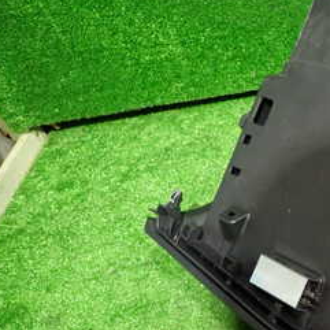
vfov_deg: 30.4
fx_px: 593
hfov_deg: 27.4
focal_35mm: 55
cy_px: 259
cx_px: 394
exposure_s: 1/30
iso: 800
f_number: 2
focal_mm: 4.5
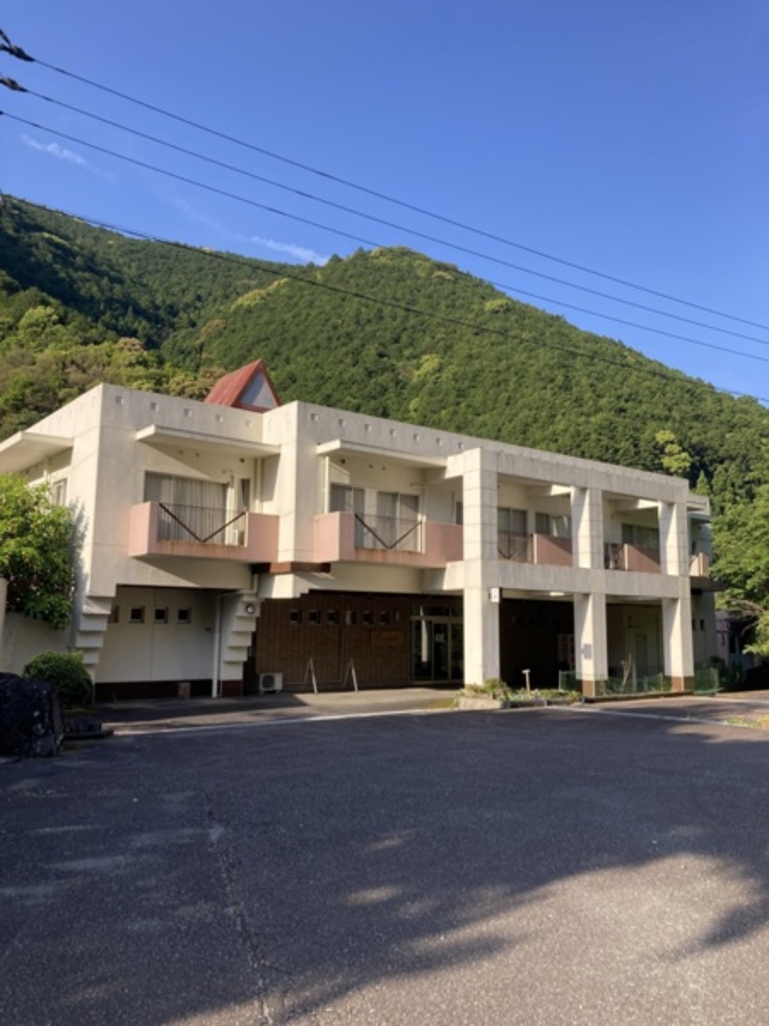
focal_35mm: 28
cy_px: 513
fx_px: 829
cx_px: 384
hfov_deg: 49.7
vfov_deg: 63.4
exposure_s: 1/774
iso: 20
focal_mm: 3.99
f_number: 1.8
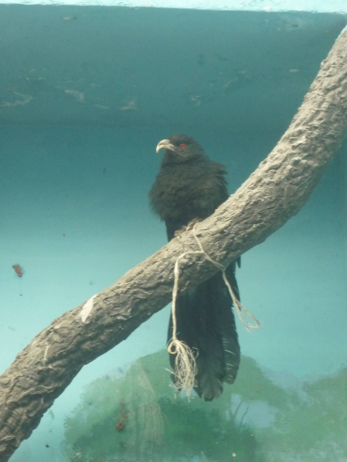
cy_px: 231
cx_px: 174
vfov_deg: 15.5
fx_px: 1697
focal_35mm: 127
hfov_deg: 11.7
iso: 400
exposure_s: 1/40
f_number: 5.1
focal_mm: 16.5
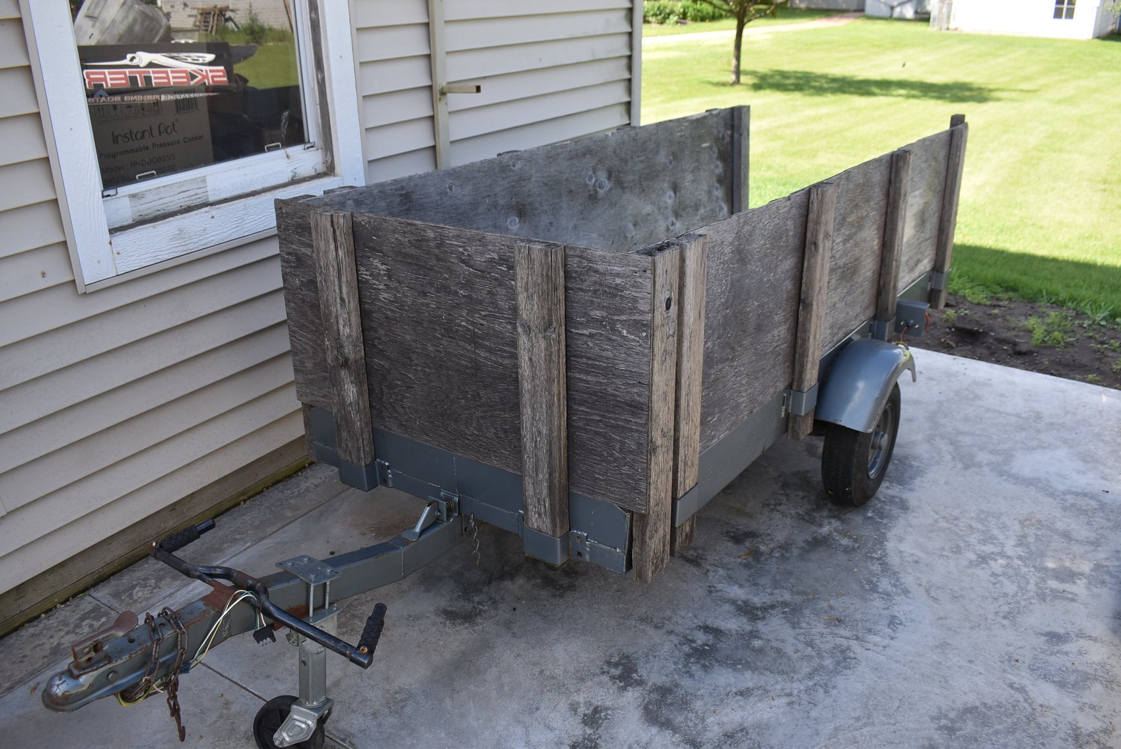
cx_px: 560
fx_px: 935
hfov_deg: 61.9
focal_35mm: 30
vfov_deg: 43.7
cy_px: 374
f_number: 5.6
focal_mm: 20
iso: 220
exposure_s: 1/250
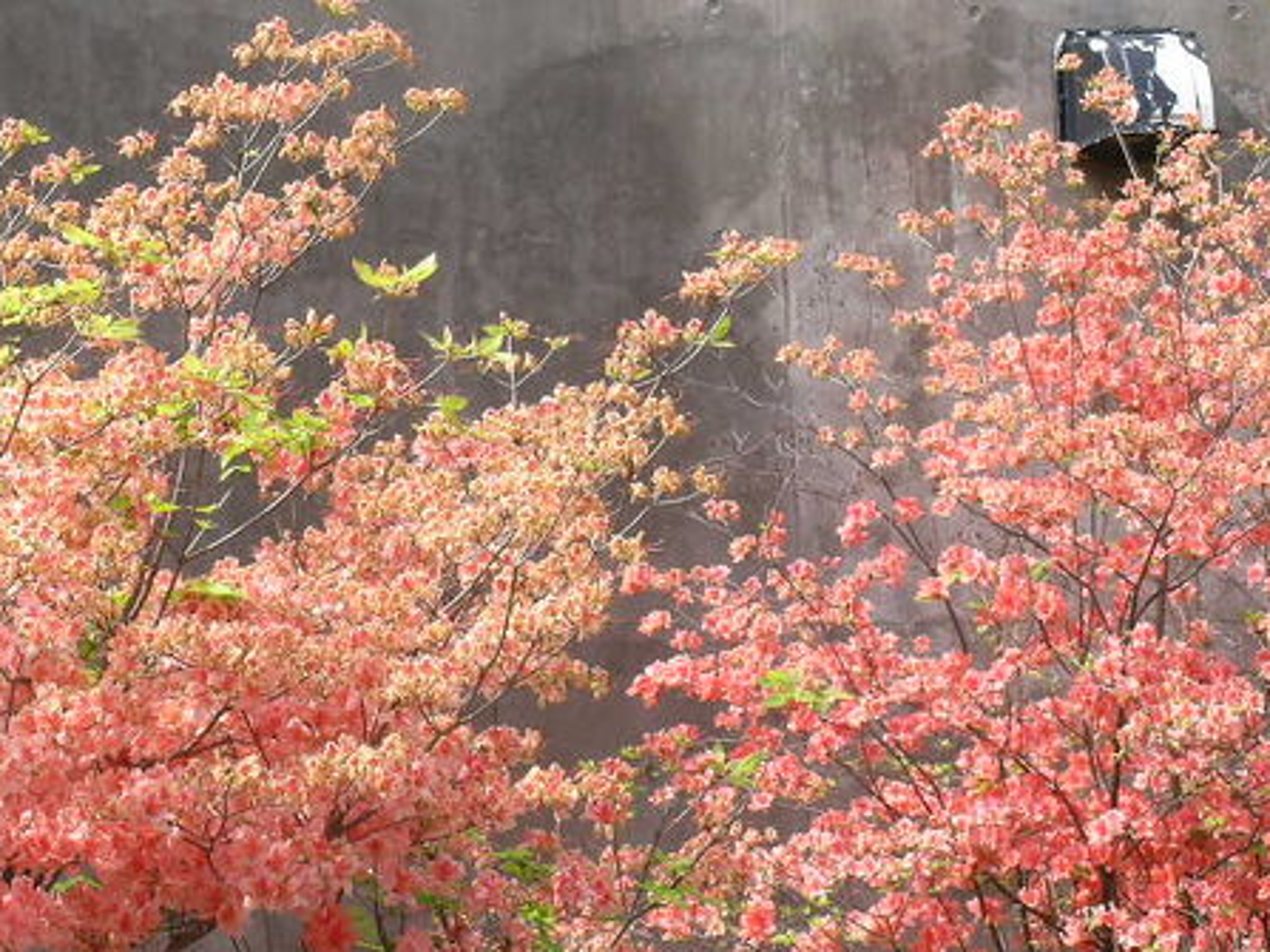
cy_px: 374
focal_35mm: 109
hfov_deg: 18.0
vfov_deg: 13.6
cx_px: 446
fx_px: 3998
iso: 50
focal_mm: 15.6
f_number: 6.3
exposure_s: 1/131
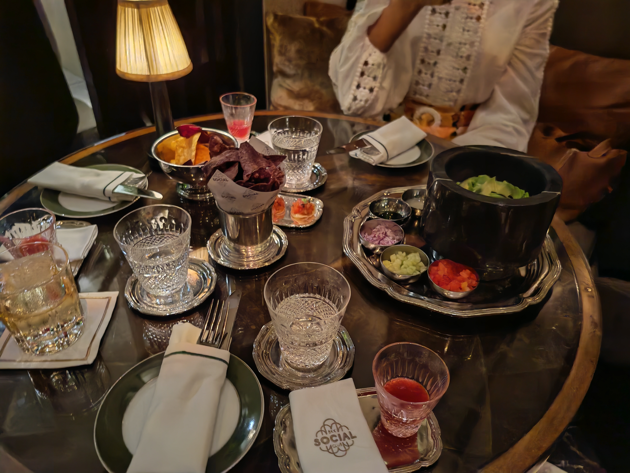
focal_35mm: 26
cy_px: 236
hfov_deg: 67.3
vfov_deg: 53.1
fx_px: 473
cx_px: 315
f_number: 1.6
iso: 4000
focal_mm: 5.4
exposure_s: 1/20
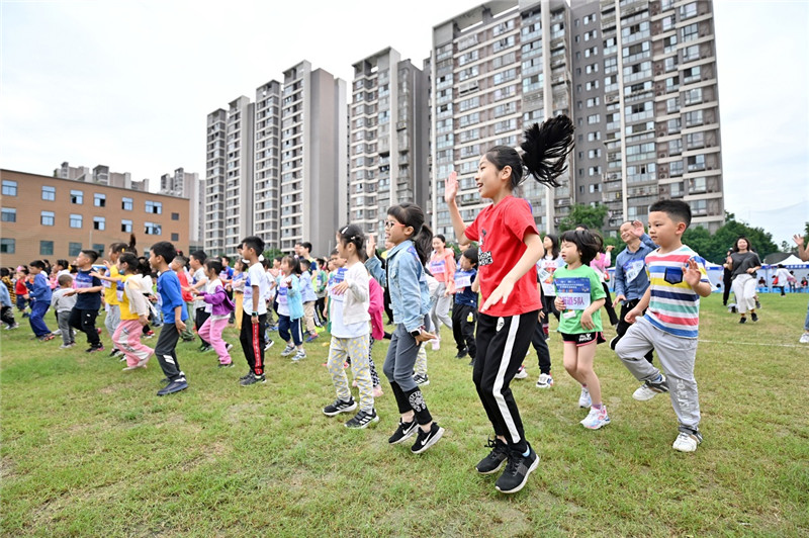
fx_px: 382
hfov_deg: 93.3
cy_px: 269
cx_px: 404
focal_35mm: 17
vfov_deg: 70.3
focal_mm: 17
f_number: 2.8
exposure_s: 1/1000
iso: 200
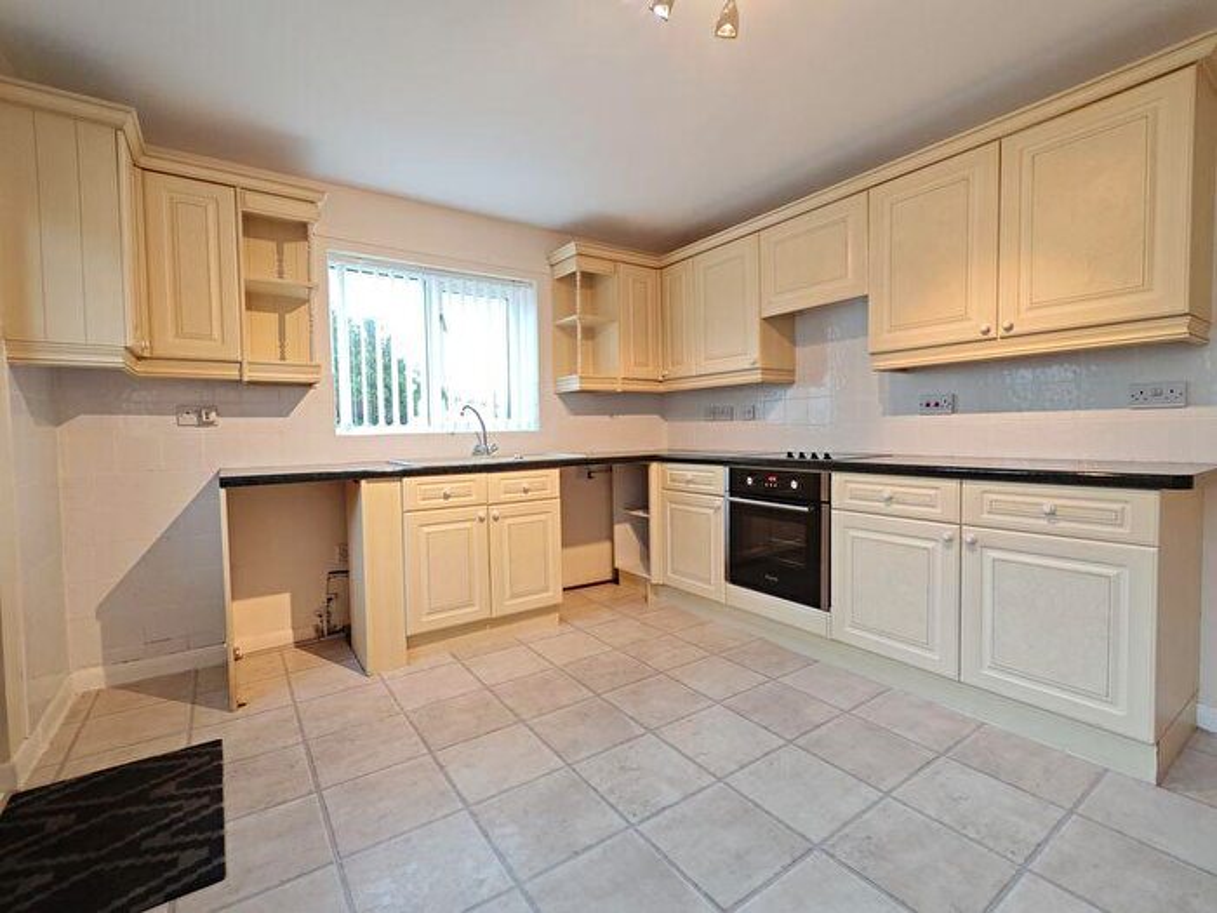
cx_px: 608
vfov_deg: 85.7
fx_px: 492
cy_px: 456
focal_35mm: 14
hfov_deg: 102.1
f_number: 1.8
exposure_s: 1/33.3
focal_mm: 2.03
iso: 125
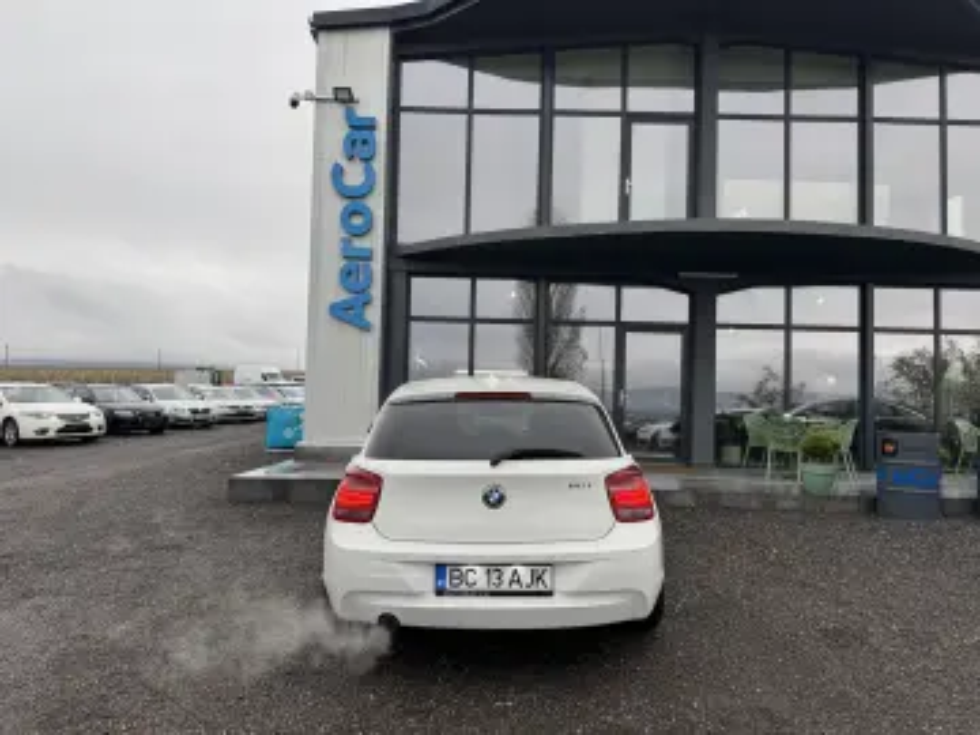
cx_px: 490
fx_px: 679
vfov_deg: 56.8
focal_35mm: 24
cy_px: 368
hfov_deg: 71.6
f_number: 1.78
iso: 80
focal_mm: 6.76
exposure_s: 1/397
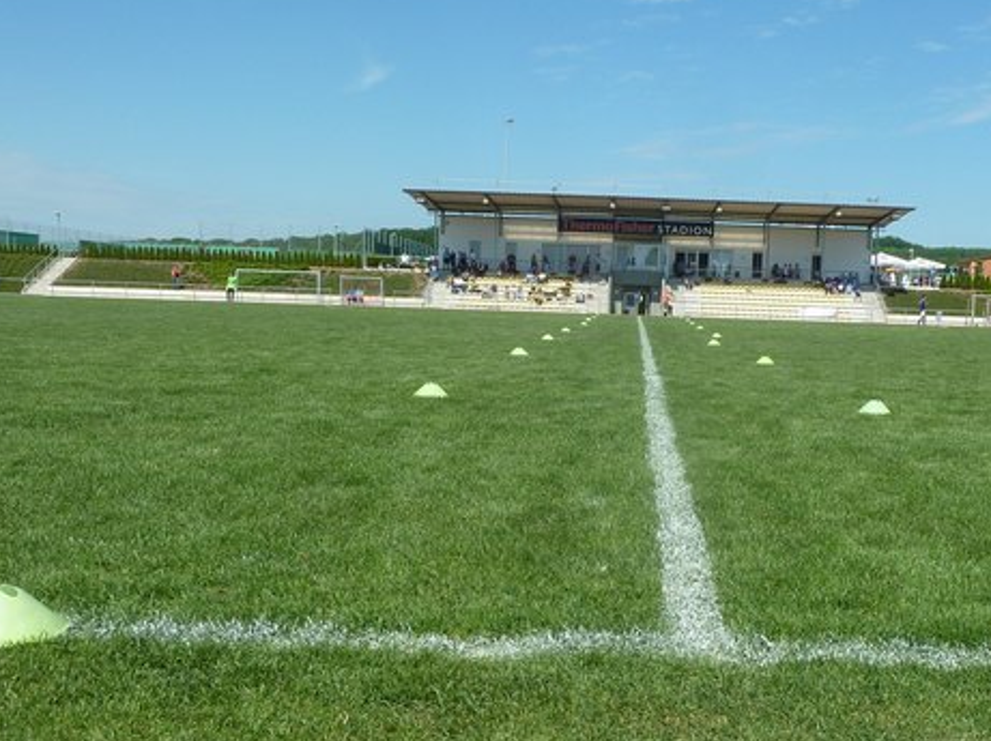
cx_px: 649
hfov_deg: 48.3
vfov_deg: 37.7
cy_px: 394
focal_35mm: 38
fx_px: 1087
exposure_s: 1/400
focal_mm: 4.1
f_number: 5
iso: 80
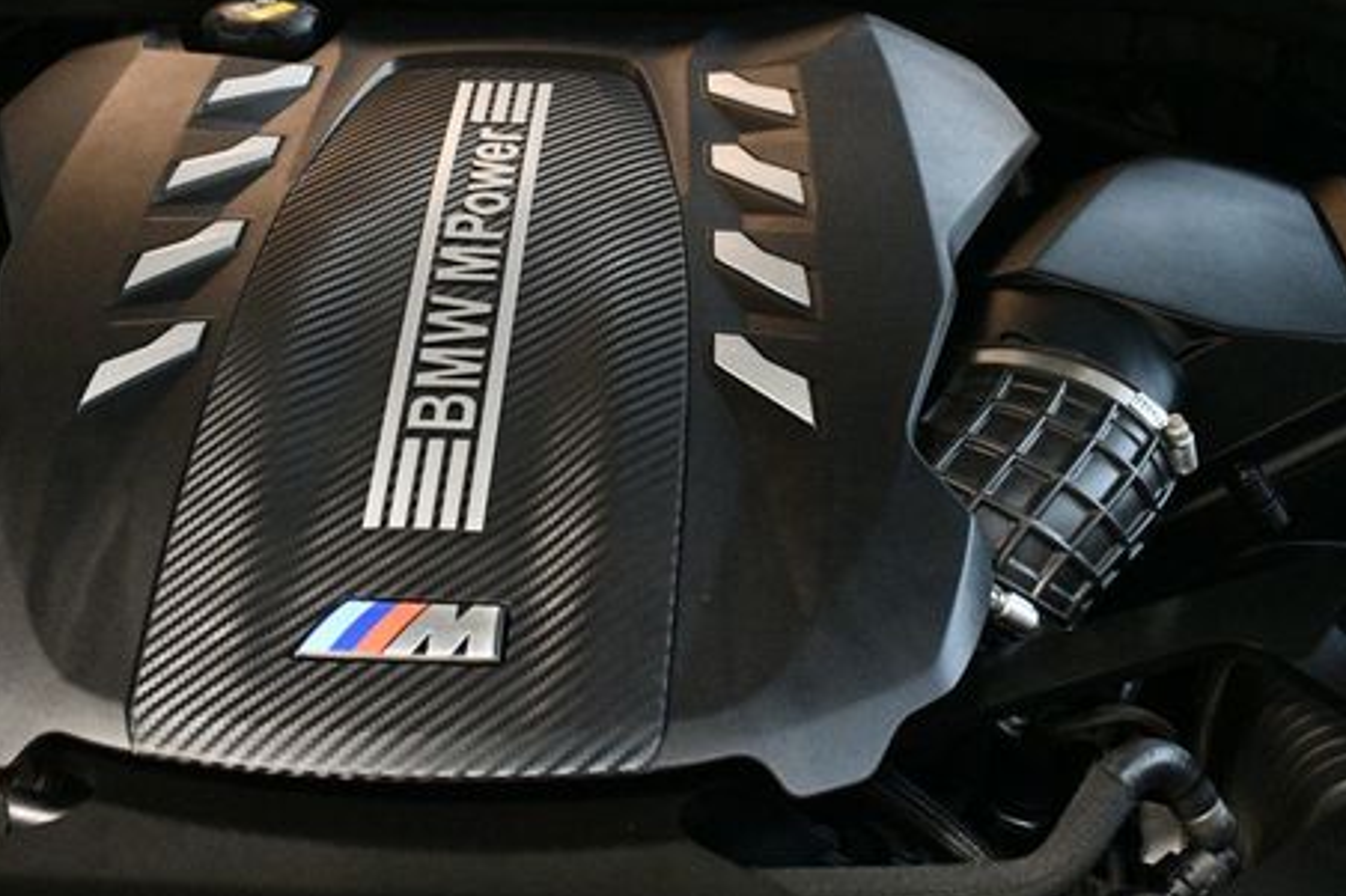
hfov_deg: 29.5
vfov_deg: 20.0
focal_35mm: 68
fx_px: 2541
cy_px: 360
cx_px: 453
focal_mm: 32
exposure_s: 1/60
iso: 5600
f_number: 4
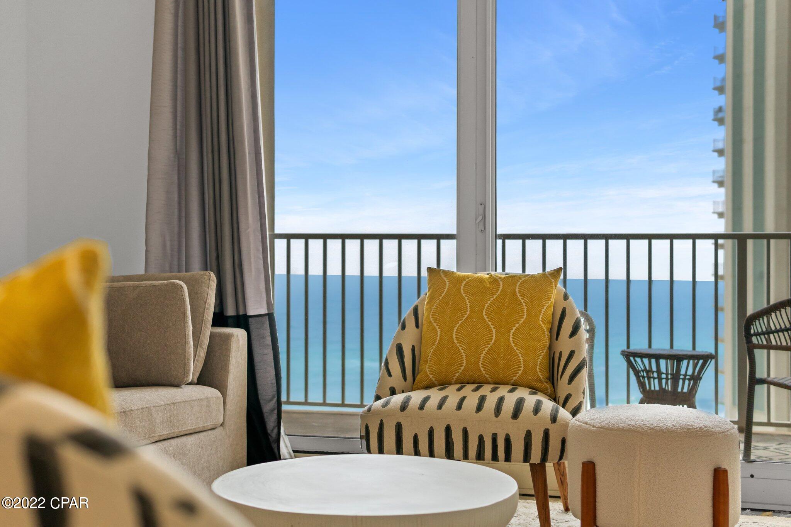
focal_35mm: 45
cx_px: 396
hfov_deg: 43.6
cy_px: 264
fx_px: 989
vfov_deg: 29.9
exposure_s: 1/200
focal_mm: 30
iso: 800
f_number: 2.5
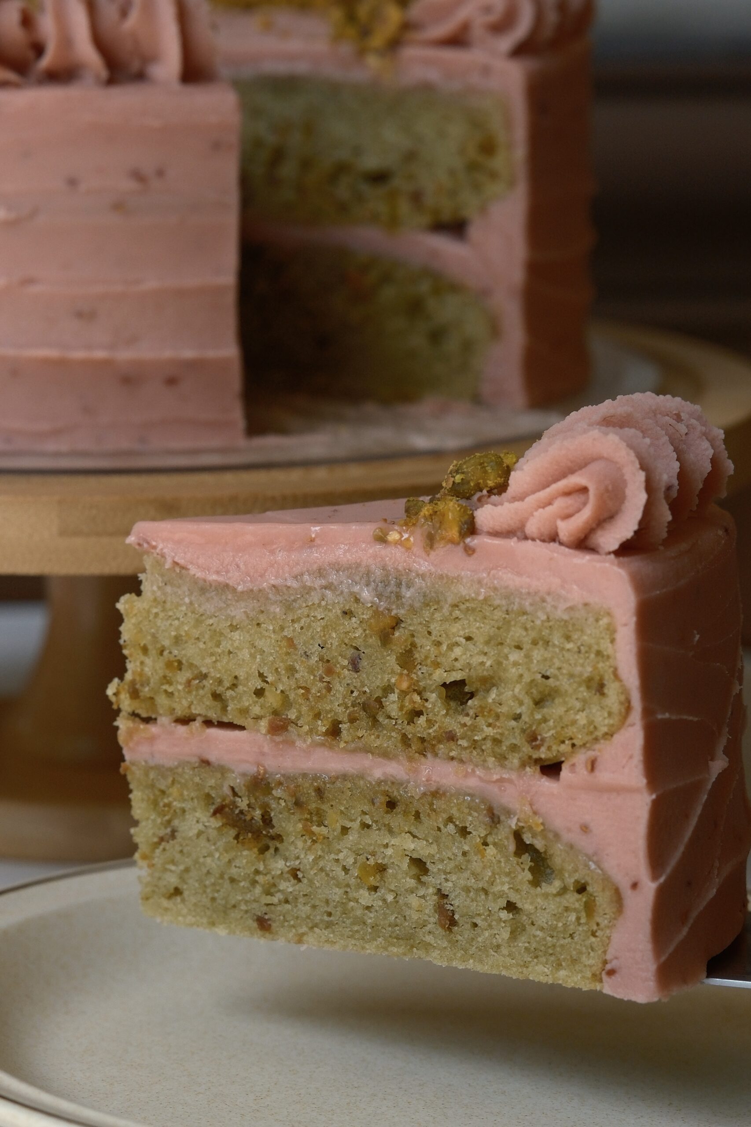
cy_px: 564
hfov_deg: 16.3
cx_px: 376
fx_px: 2629
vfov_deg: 24.2
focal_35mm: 84
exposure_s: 1/800
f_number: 5
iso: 800
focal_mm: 56
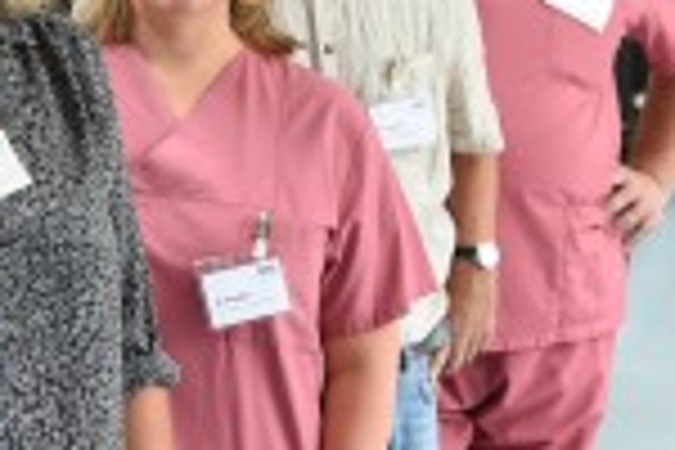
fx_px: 2606
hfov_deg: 14.6
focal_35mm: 139
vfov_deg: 9.8
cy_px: 99
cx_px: 106
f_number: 4
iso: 1600
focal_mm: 46
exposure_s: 1/400
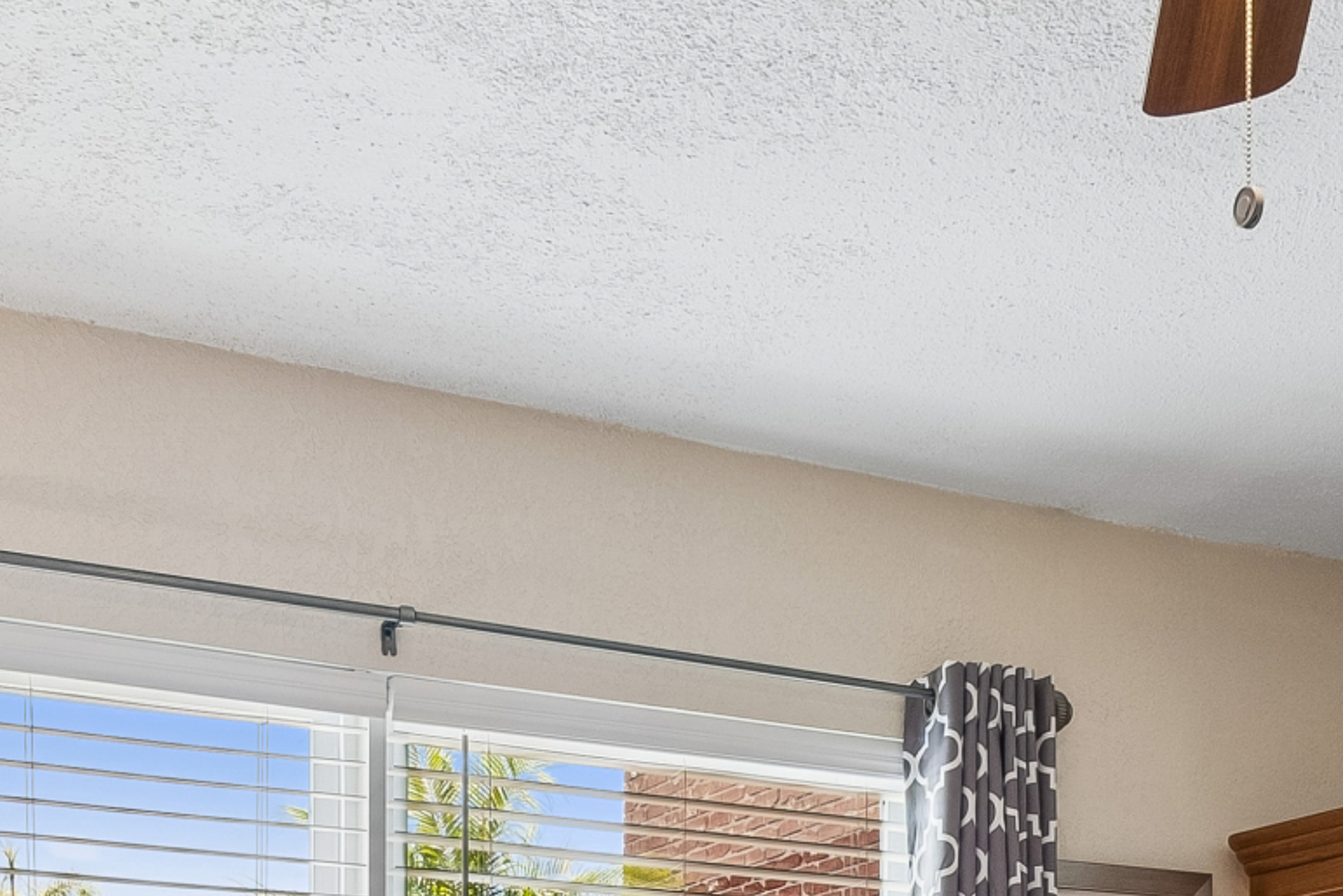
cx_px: 838
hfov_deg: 35.4
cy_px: 1335
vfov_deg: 20.7
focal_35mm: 56
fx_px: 2089
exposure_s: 1/50
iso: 100
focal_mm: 10
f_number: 7.1
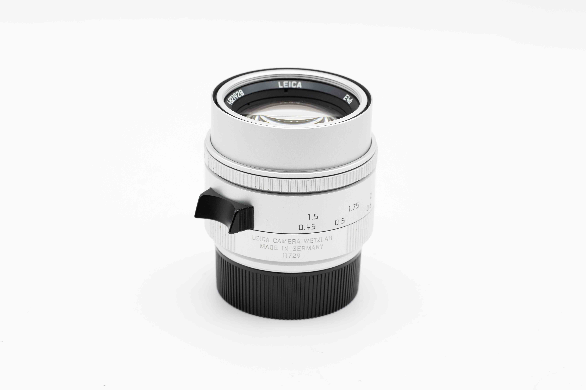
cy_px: 195
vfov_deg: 15.2
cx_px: 293
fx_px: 1465
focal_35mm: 90
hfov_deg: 22.6
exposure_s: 1/250
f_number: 11
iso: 3200
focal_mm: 90
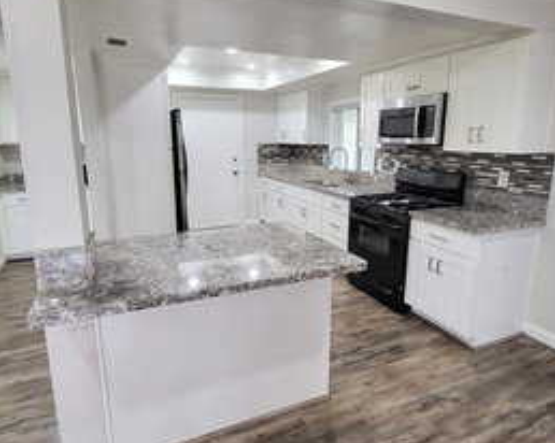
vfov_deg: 65.4
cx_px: 283
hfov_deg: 77.7
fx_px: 345
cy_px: 211
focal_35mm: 21
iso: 200
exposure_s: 1/60
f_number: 2.2
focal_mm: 1.74
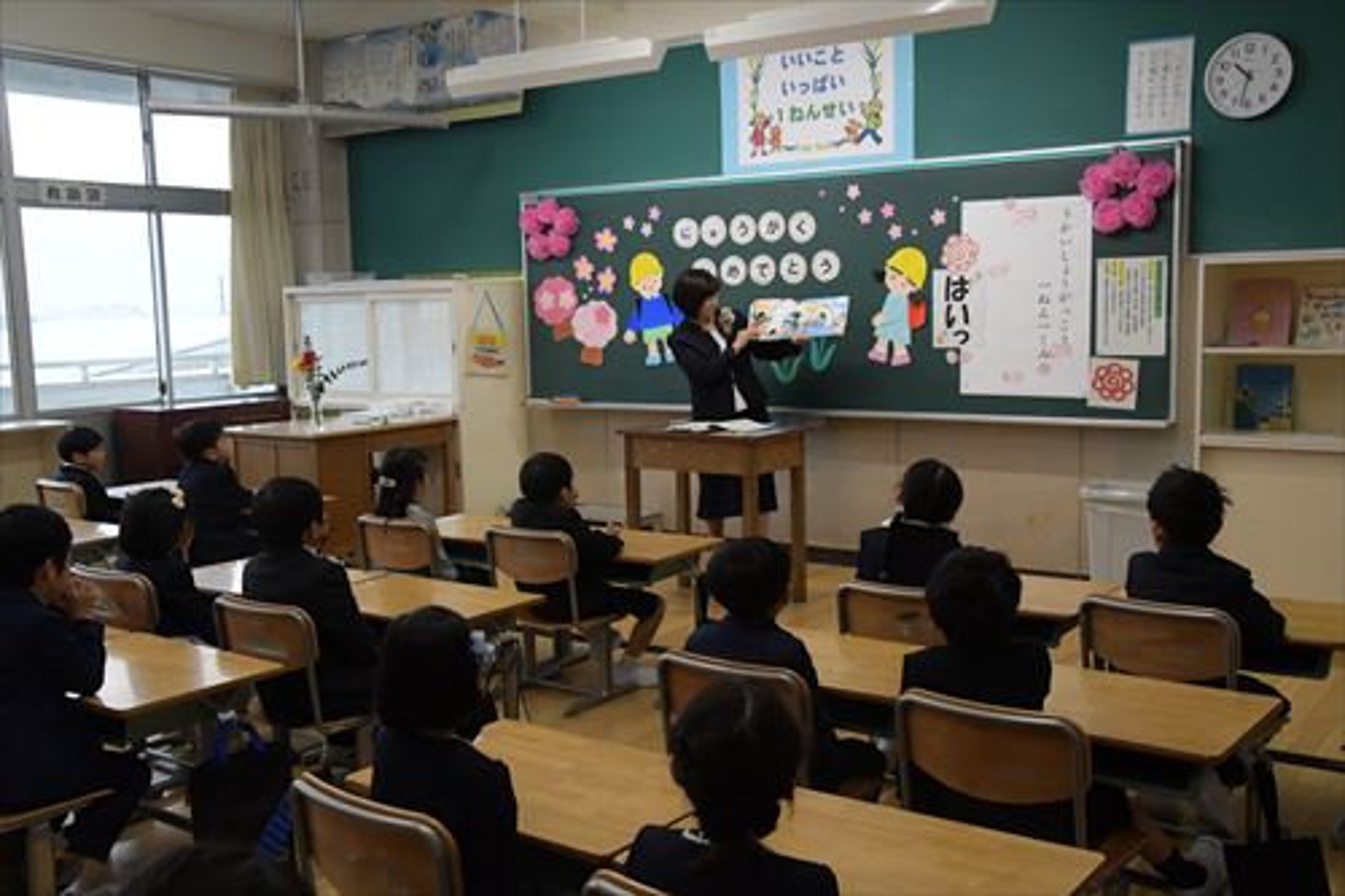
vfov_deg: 36.8
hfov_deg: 53.1
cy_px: 448
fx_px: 1344
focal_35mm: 36
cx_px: 672
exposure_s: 1/320
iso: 3200
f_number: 9
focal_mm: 24
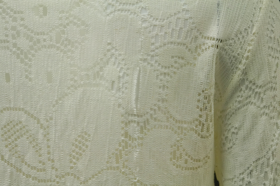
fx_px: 641
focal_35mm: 82
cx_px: 140
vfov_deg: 16.5
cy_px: 93
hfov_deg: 24.7
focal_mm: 55
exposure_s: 1/100
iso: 800
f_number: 5.6
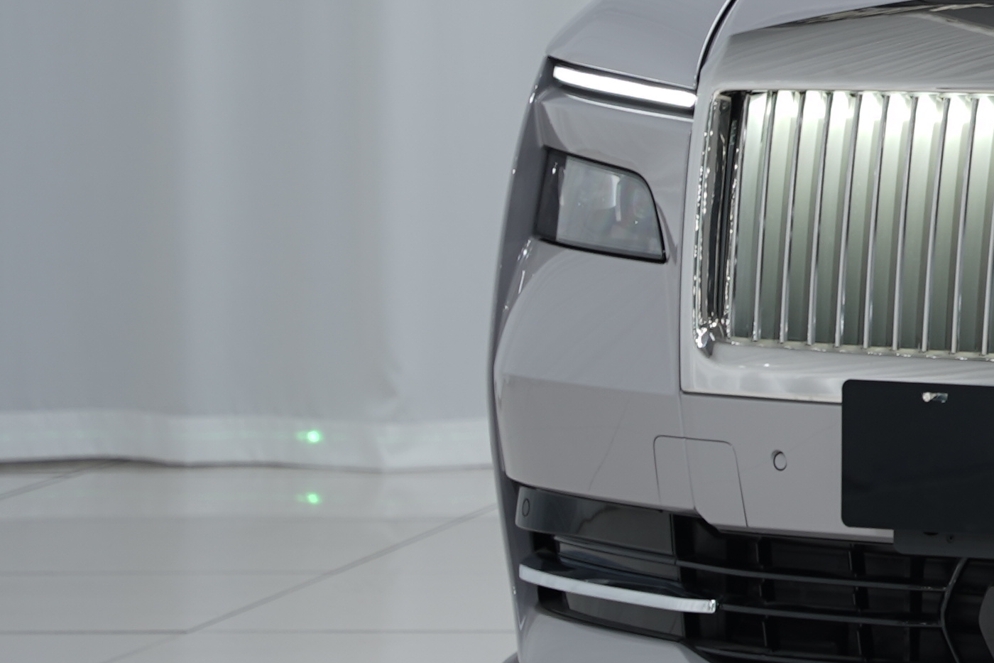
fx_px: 8282
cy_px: -58
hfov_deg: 6.6
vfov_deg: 4.6
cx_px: 2091
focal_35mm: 300
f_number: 2.8
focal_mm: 70
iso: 50
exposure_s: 1/13
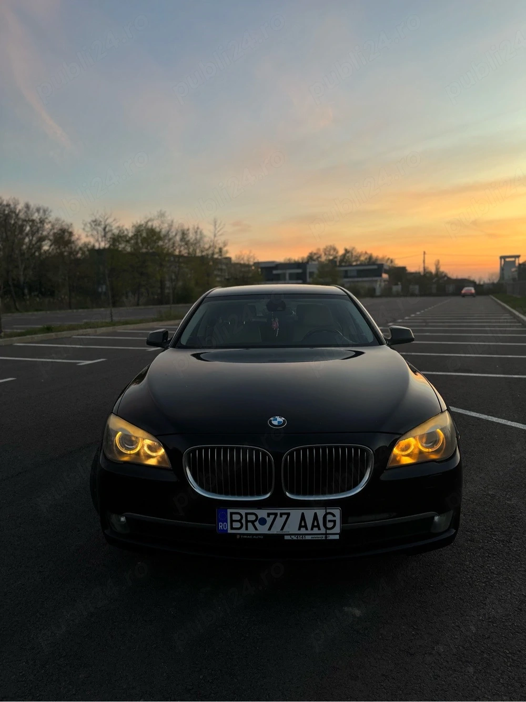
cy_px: 351
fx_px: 486
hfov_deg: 56.8
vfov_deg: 71.6
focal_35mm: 24
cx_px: 263
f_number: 1.78
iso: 100
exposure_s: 1/127
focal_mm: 6.76
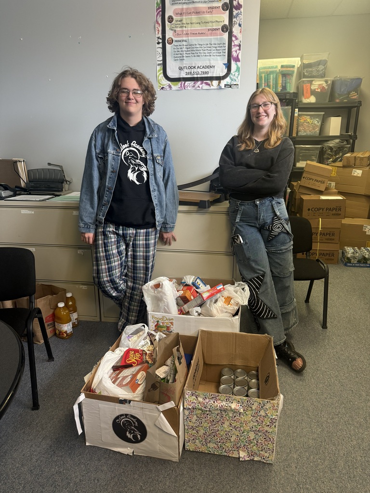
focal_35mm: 24
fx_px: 342
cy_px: 246
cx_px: 185
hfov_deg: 56.8
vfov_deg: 71.6
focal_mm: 6.76
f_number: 1.78
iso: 160
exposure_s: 1/60
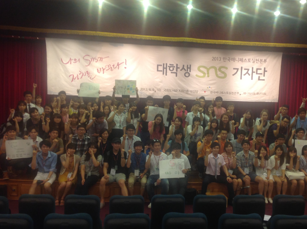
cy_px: 122
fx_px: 390
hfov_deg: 42.7
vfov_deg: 32.8
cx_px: 189
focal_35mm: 44
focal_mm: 4.28
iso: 64
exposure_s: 1/15
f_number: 2.4
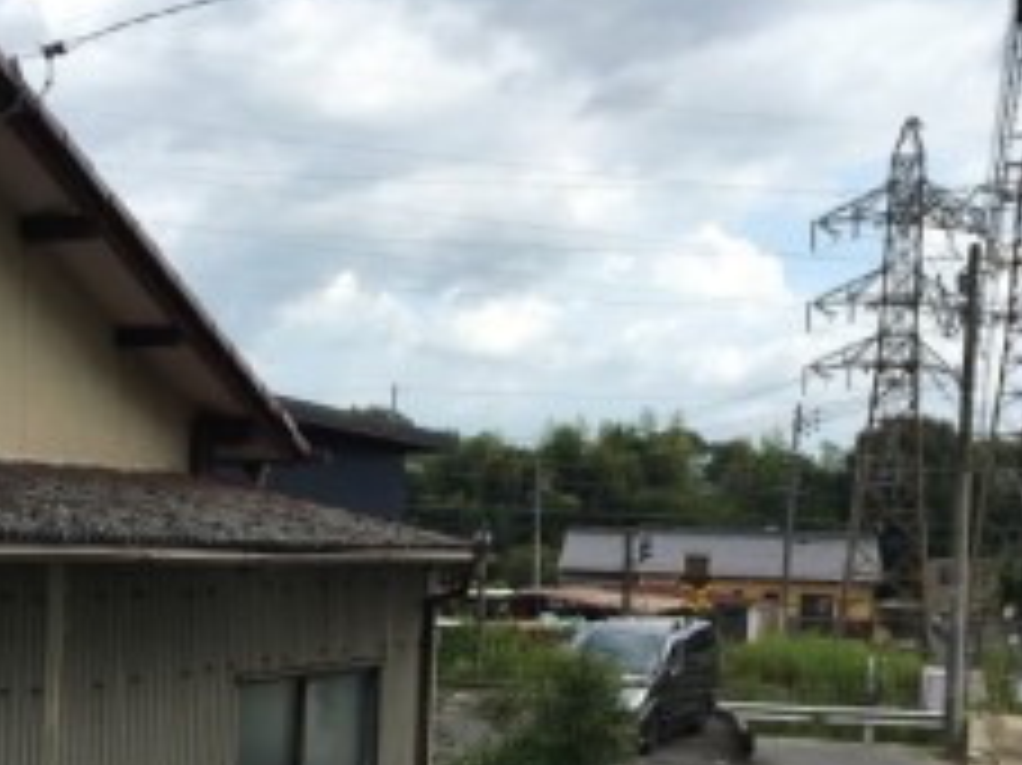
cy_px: 587
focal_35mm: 55
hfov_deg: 34.9
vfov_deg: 26.2
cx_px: 419
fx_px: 1623
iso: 25
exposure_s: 1/1054
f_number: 2.2
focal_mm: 4.15
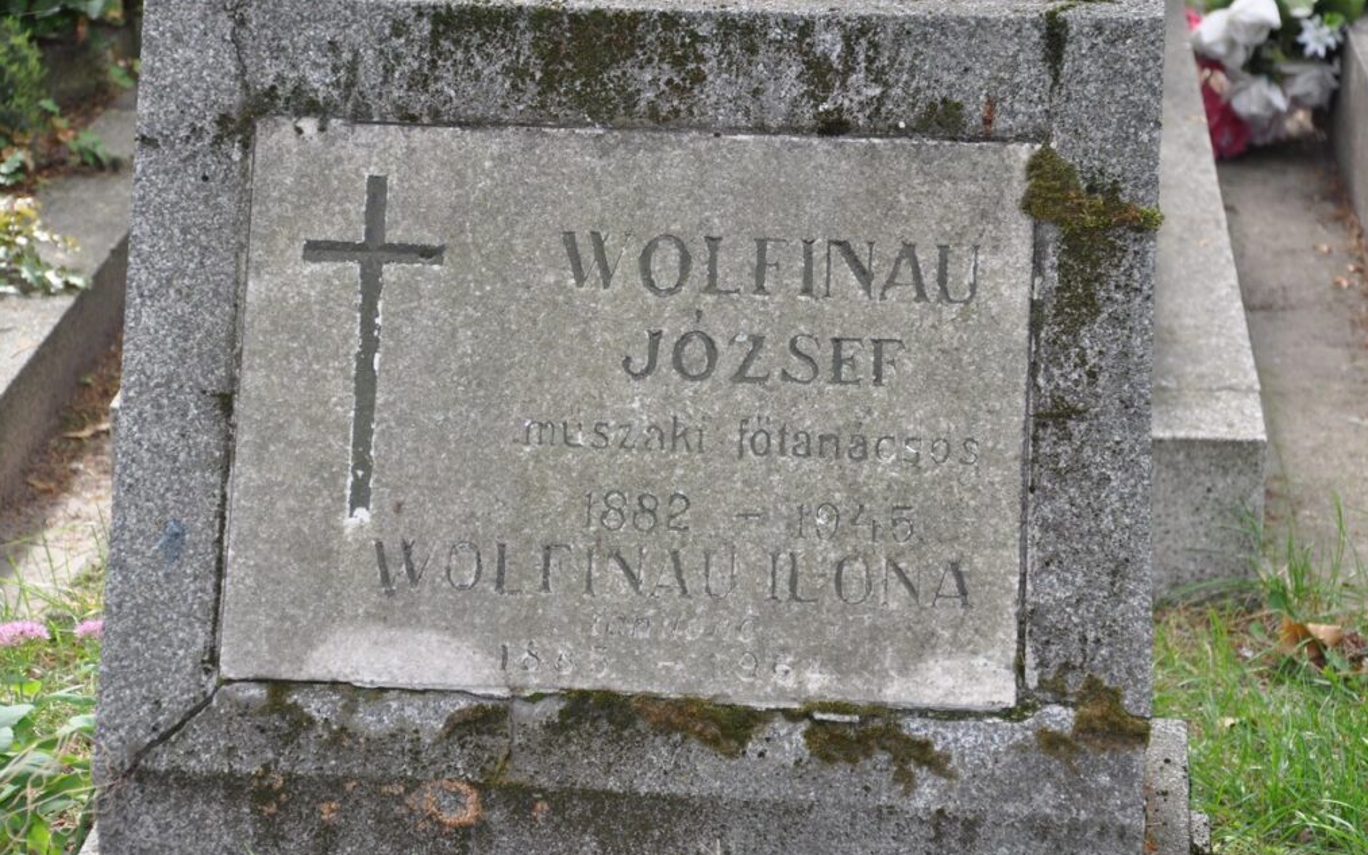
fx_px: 4026
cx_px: 689
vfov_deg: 12.1
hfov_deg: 19.3
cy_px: 425
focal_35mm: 108
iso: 400
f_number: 5.3
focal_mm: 70
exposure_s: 1/160
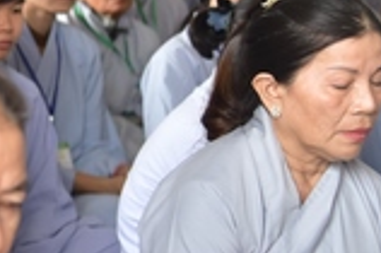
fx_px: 2527
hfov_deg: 8.3
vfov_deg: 5.7
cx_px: -347
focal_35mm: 239
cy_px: 10
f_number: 4
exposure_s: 1/80
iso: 320
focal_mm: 58
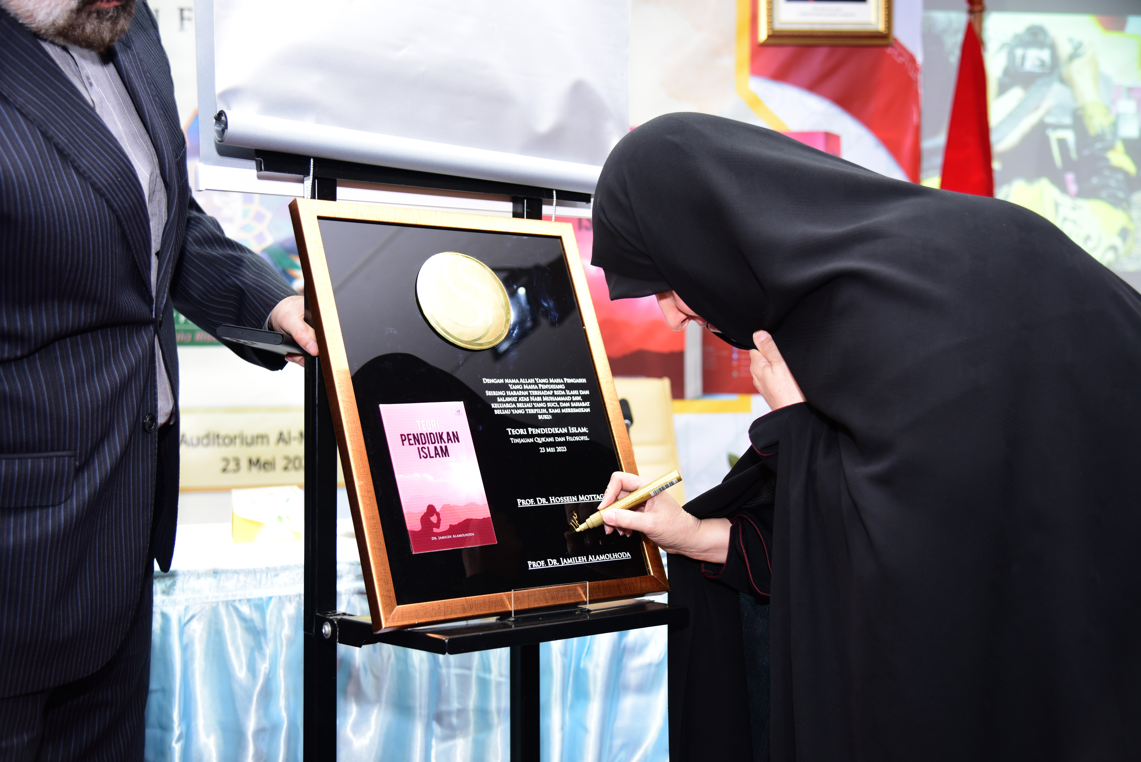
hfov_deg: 44.5
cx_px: 570
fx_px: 1395
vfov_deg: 30.5
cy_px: 381
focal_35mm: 44
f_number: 4
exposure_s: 1/40
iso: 800
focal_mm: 44
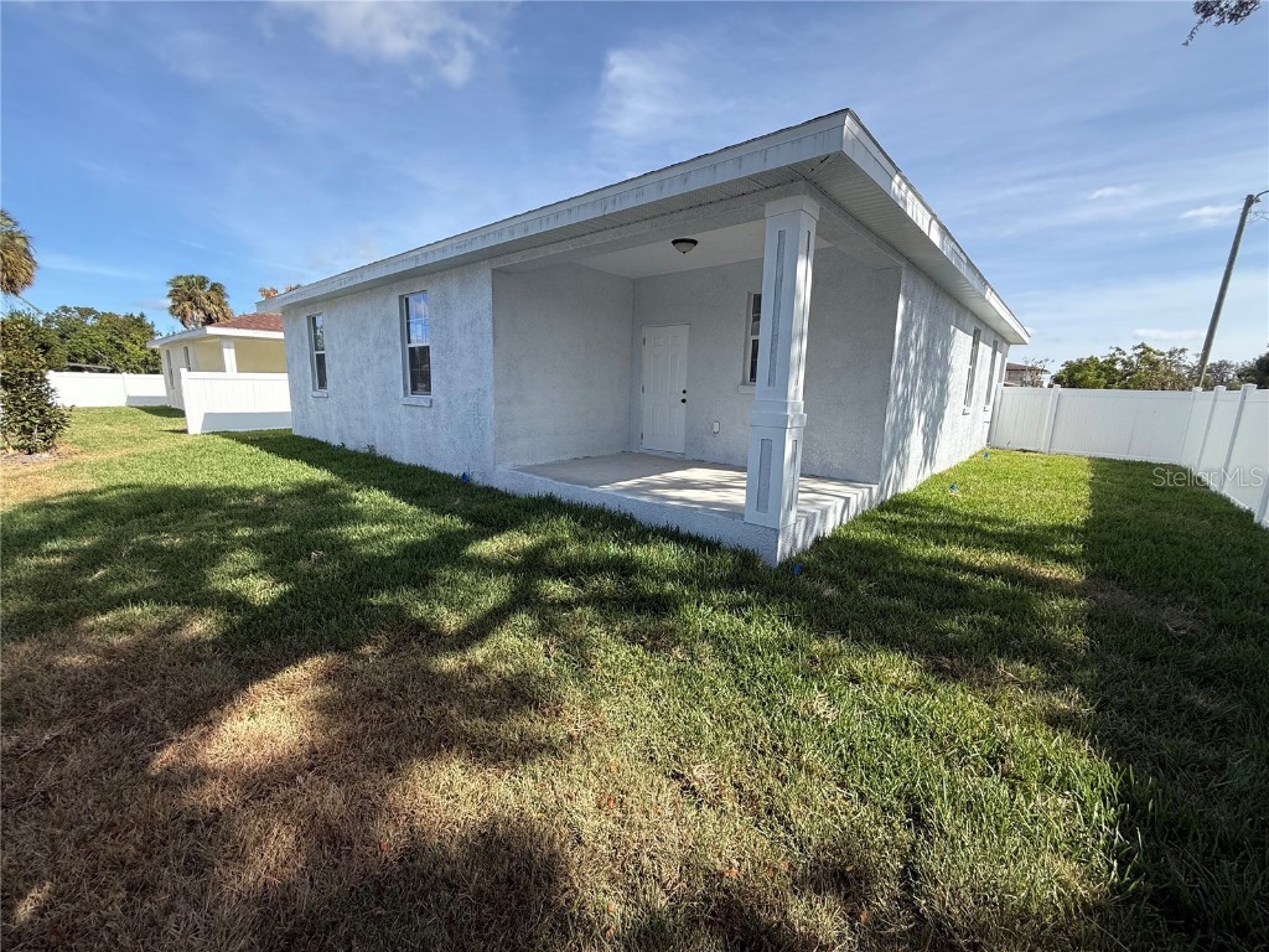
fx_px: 513
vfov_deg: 85.7
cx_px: 634
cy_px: 476
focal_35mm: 14
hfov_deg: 102.1
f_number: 2.2
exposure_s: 1/864
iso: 50
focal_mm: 2.22
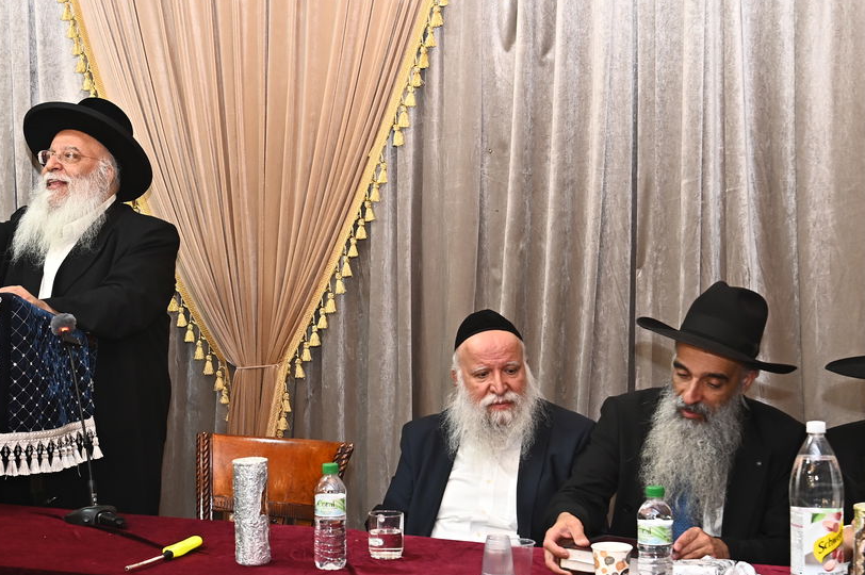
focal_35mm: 69
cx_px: 324
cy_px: 329
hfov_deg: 29.2
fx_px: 1657
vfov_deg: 19.7
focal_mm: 40
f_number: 6.3
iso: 1250
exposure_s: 1/160
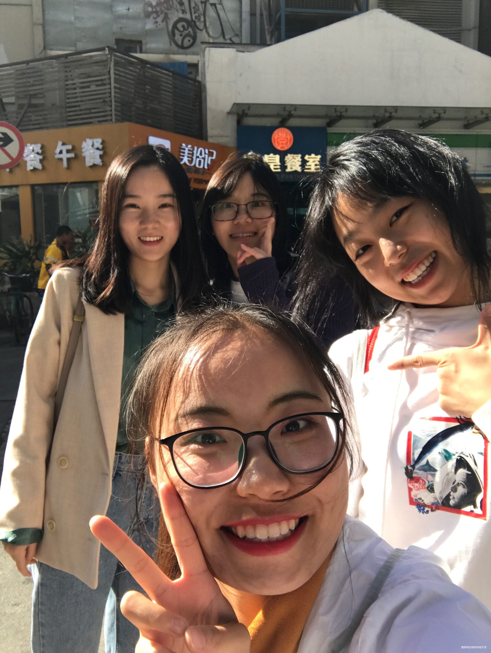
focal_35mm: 32
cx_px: 246
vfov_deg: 56.8
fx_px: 605
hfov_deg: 44.2
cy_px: 326
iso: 25
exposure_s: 1/451
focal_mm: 2.87
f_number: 2.2
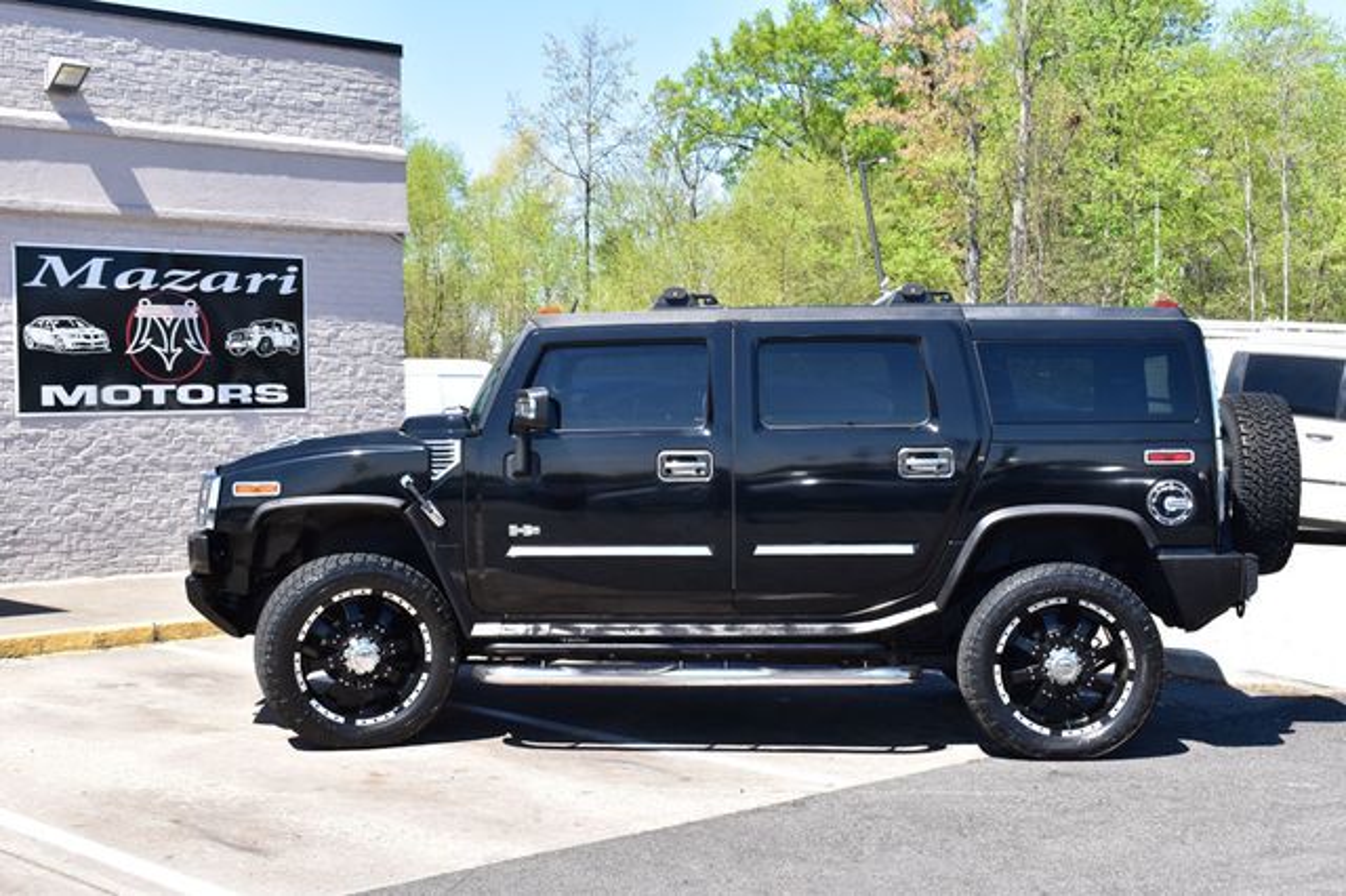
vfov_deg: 26.5
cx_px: 673
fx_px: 1906
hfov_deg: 38.9
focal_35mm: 51
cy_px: 448
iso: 400
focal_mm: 34
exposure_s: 1/320
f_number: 10
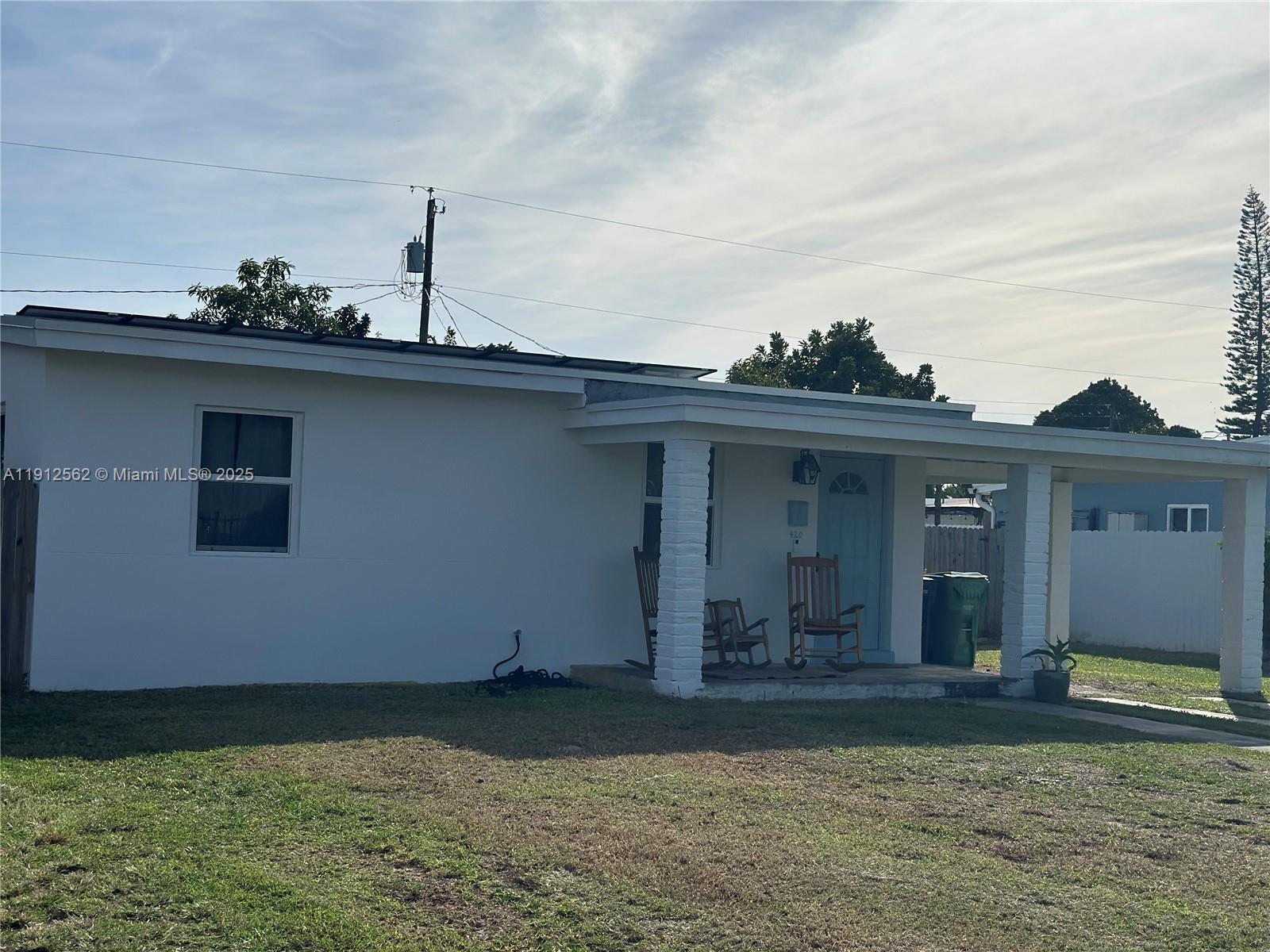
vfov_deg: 30.3
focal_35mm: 48
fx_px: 1761
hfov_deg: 39.7
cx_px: 635
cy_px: 476
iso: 100
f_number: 1.78
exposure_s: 1/18868
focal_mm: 6.86
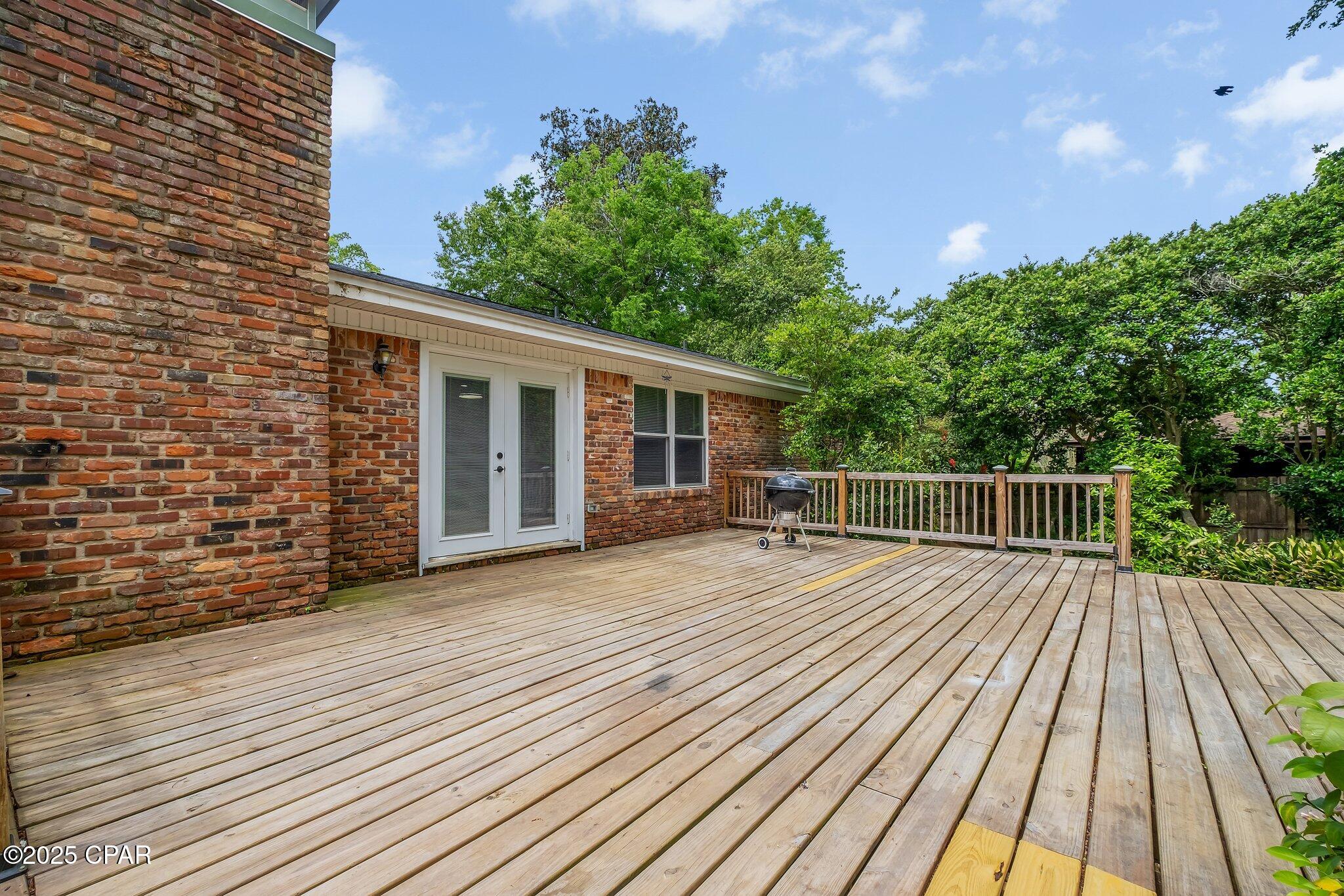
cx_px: 672
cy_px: 448
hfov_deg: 100.4
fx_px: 560
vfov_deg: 77.3
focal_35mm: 15
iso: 400
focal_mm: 10
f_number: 8
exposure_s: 1/320
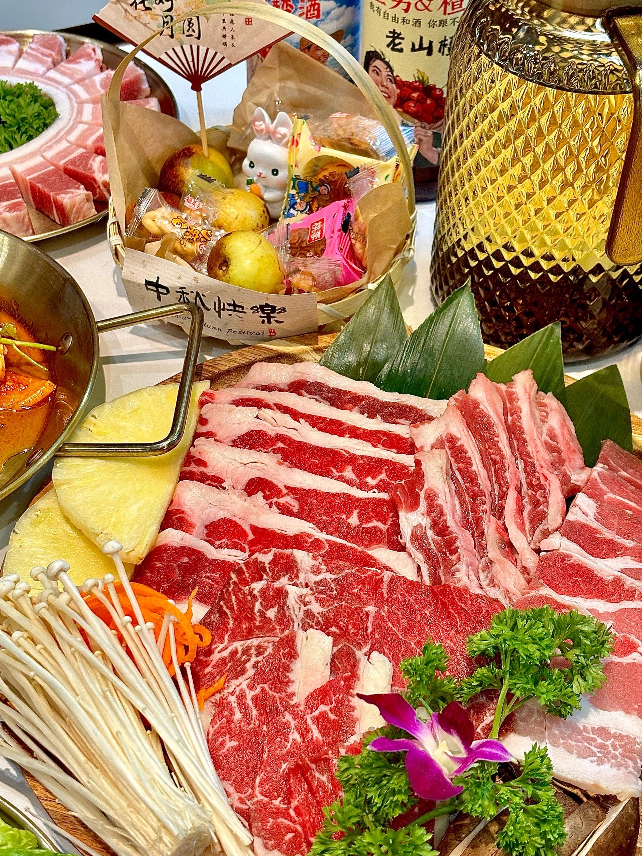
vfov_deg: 35.5
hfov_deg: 27.0
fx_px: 1335
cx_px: 310
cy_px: 430
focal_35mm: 54
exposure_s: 1/60
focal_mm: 5.96
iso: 125
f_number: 1.6
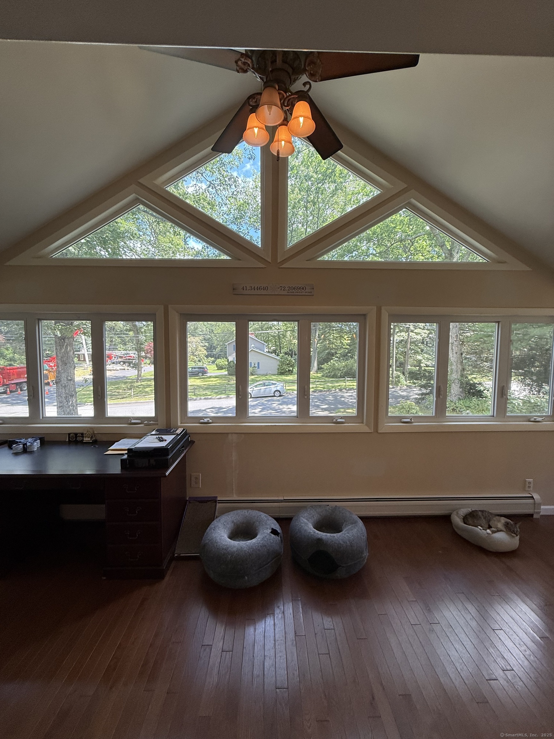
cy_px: 370
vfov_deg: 102.1
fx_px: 299
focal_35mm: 14
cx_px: 277
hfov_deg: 85.7
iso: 100
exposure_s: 1/120
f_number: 2.2
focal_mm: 2.22
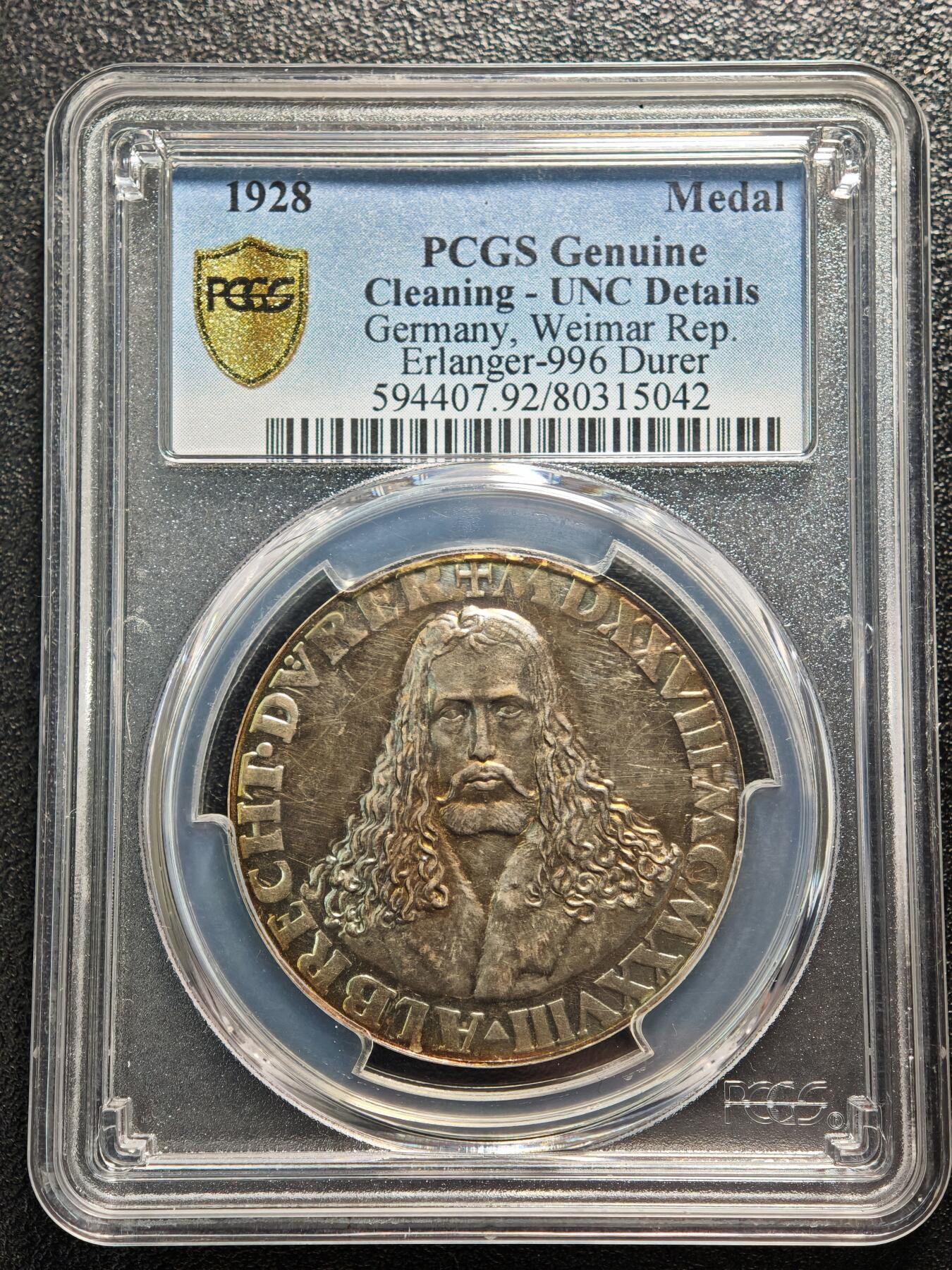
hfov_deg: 24.4
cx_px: 476
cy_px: 635
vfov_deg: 32.2
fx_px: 2200
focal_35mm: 60
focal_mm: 9
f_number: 2
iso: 640
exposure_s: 1/120
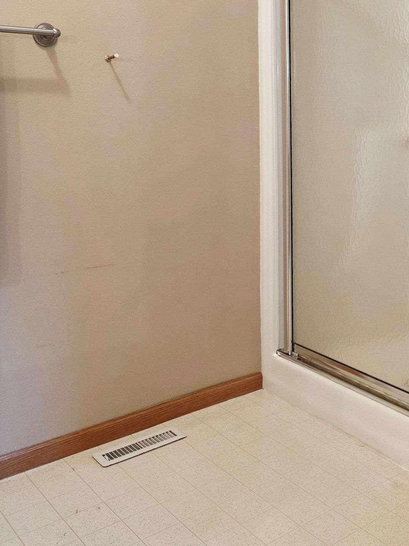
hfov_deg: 34.1
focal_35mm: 41
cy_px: 176
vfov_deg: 45.0
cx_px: 326
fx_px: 646
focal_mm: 6.3
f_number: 1.7
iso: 250
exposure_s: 1/120
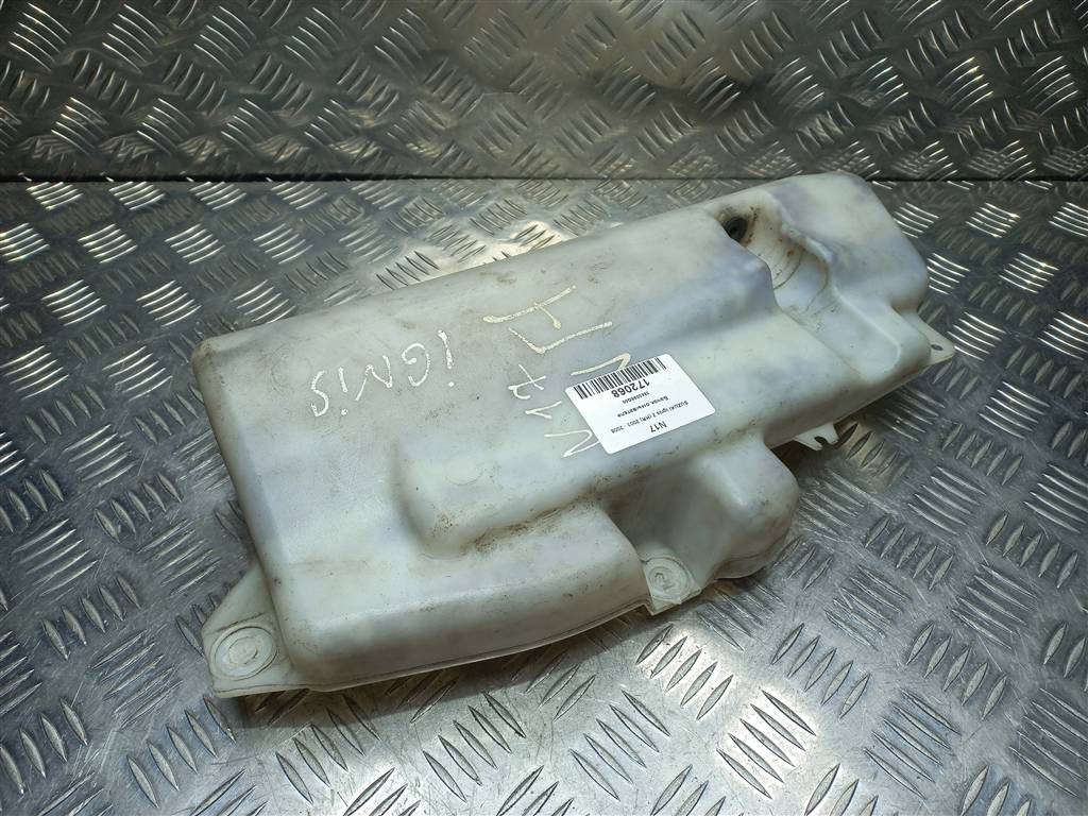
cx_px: 544
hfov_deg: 69.4
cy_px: 408
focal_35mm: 25
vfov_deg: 54.9
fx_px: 786
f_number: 1.8
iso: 40
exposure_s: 1/100
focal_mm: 4.6
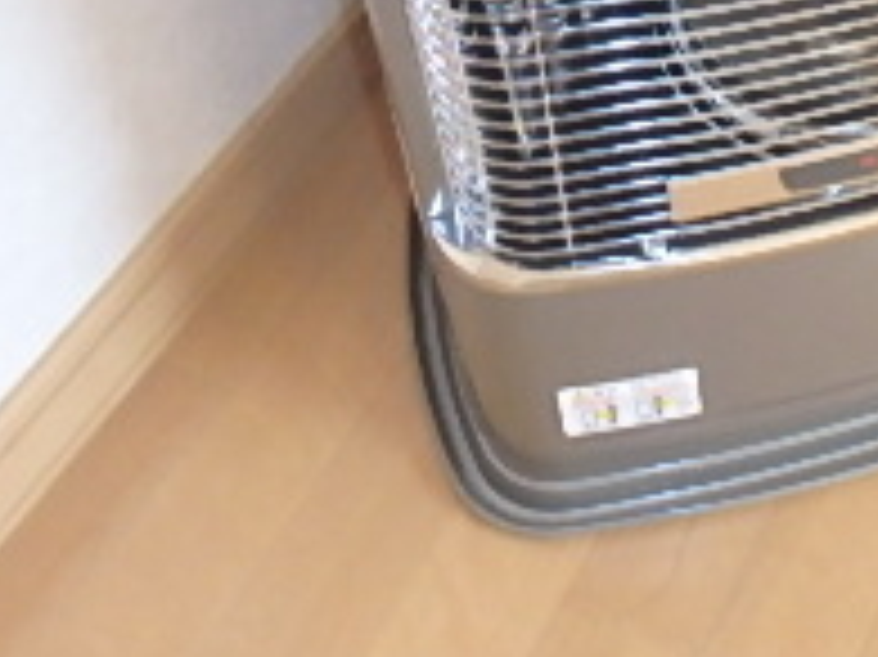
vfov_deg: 20.1
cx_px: 923
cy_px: -117
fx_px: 1749
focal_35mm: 69
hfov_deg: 26.3
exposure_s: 1/30
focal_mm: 3.7
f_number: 3.5
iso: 400
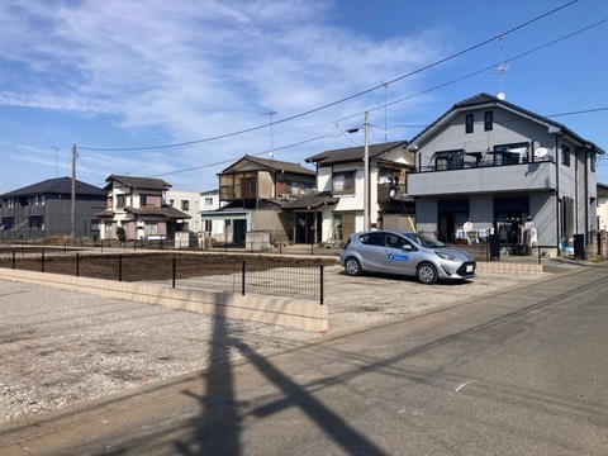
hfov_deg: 63.4
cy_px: 228
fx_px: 492
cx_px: 304
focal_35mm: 28
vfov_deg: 49.7
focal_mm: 3.99
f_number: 1.8
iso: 20
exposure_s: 1/2667
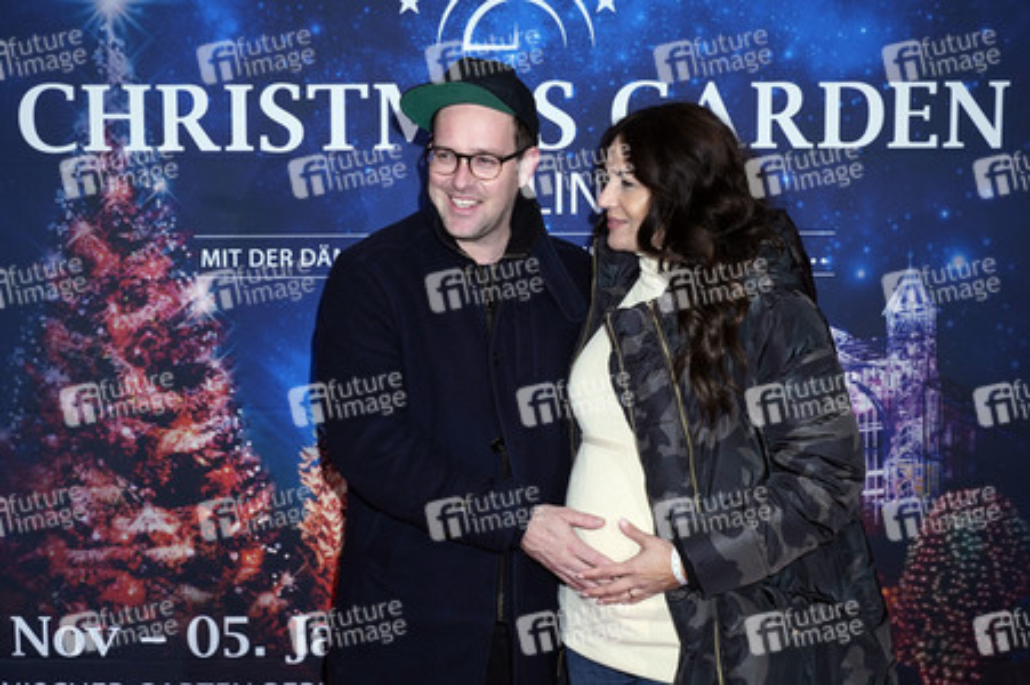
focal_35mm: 39
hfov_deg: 49.6
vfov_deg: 34.2
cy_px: 342
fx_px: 1115
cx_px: 515
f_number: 6.3
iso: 640
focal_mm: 39
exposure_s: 1/200
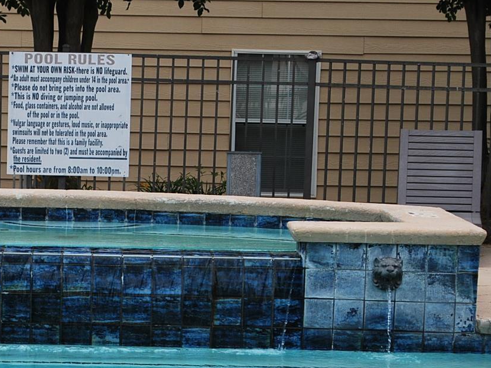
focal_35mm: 185
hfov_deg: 10.6
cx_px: 44
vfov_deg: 8.0
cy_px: 340
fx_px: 2625
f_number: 5.6
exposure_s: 1/500
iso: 220
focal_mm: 55
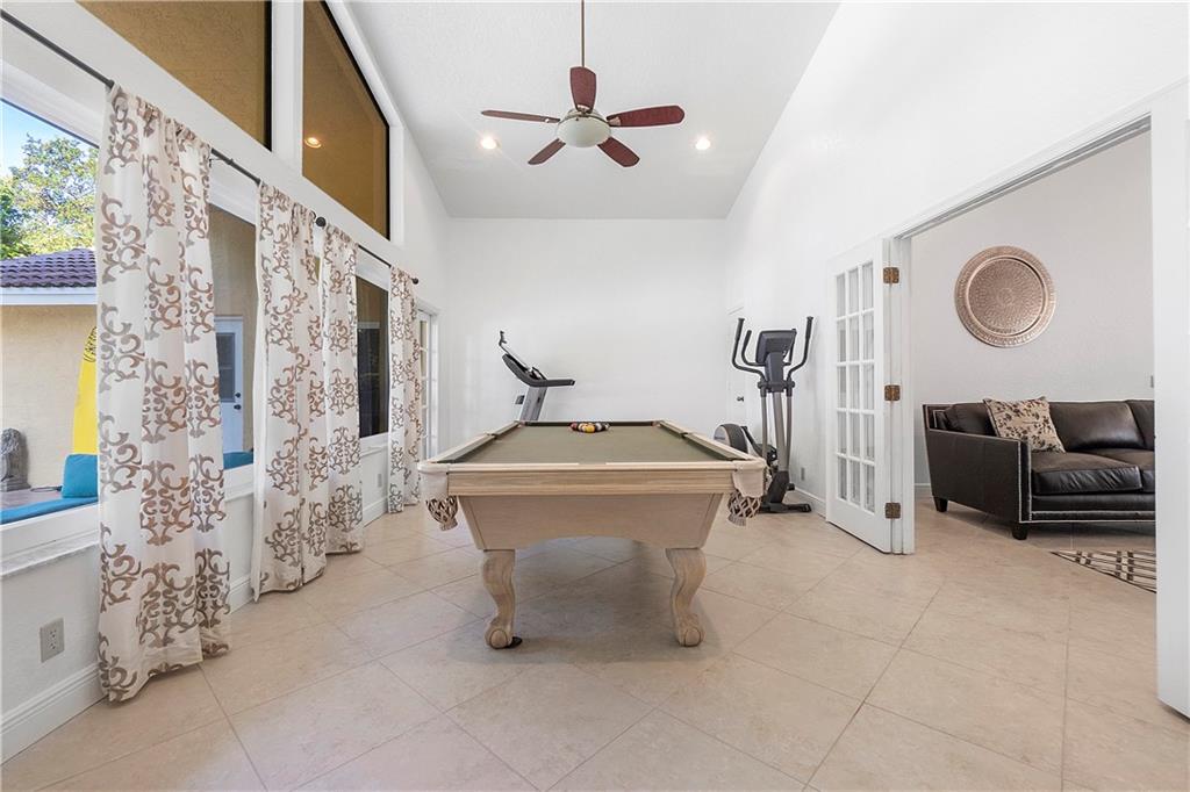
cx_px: 595
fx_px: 496
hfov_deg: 100.4
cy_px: 396
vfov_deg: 77.3
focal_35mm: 15
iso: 250
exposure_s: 1/10
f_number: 8
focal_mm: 10
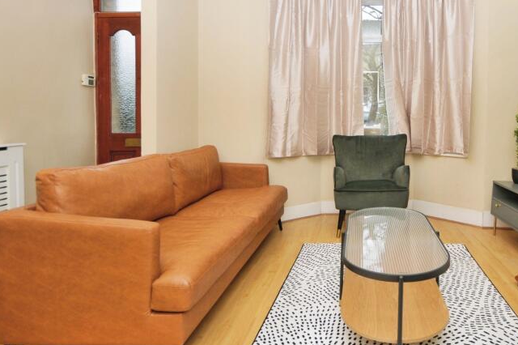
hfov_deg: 71.5
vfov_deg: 52.3
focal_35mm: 24
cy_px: 120
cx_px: 346
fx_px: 345
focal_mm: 10
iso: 200
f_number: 5
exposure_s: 1/60
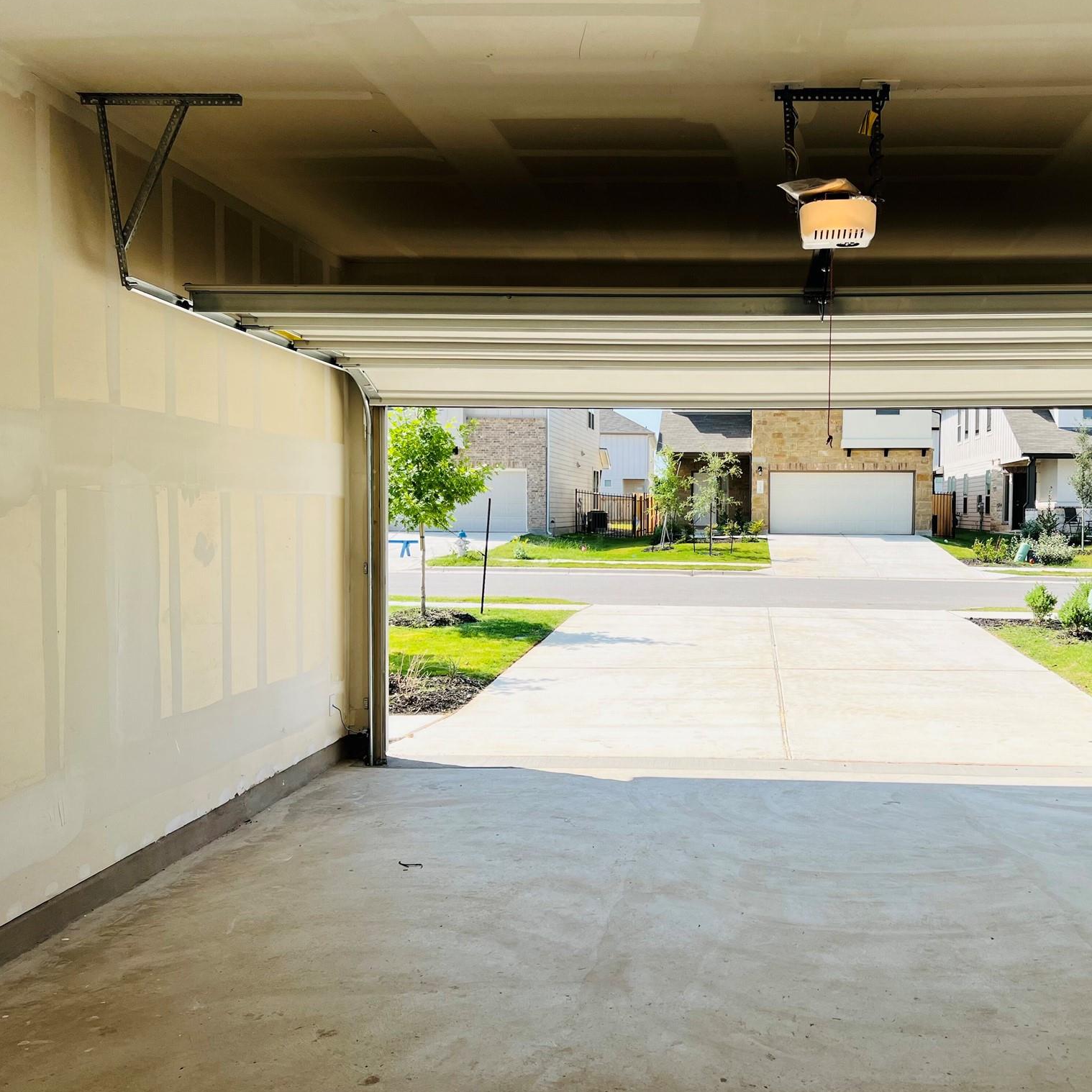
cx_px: 713
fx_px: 1106
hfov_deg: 51.7
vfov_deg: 52.5
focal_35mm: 31
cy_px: 543
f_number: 1.5
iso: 50
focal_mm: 5.7
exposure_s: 1/3831
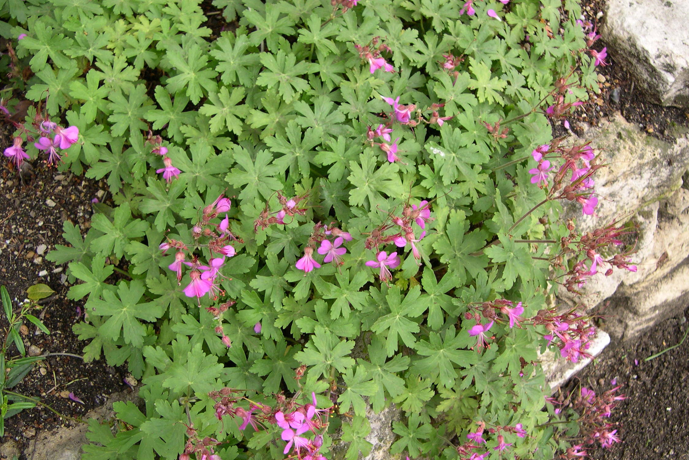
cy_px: 244
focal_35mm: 40
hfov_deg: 48.5
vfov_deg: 33.4
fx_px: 766
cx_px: 348
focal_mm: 8
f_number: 2.8
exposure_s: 1/120
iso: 100
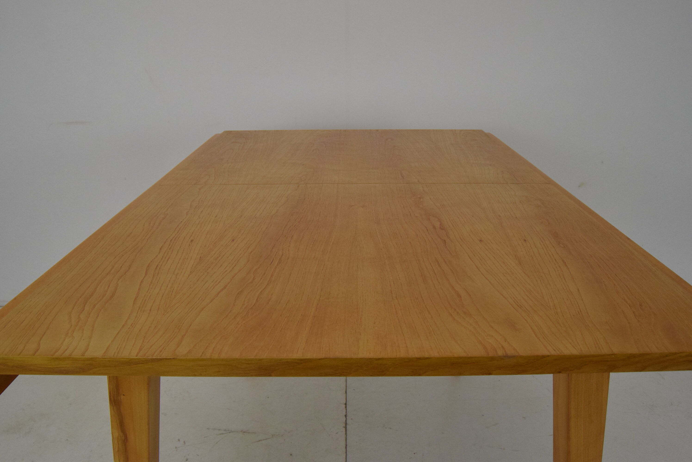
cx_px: 346
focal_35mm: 28
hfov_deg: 64.5
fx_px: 548
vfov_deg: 45.7
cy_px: 231
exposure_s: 1/320
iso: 1600
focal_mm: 19
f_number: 9
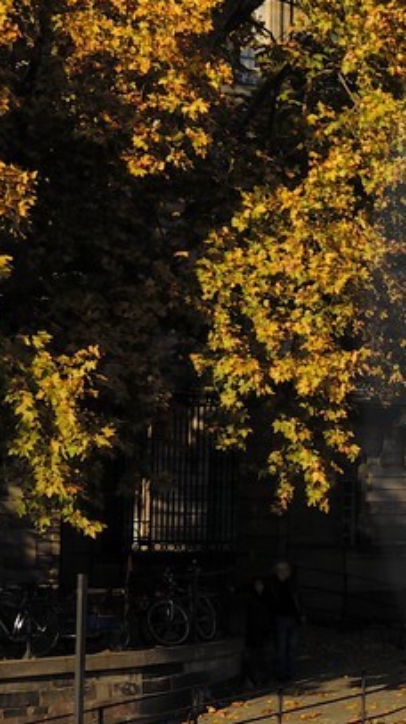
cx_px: 1088
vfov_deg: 15.8
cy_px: 376
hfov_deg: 8.0
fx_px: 2606
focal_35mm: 136
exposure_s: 1/160
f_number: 8.5
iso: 100
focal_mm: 22
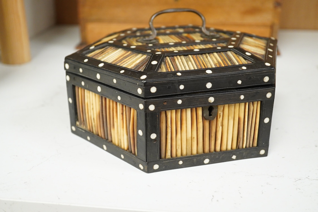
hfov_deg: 43.6
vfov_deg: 29.9
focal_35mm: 45
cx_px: 159
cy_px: 106
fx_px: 397
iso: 2500
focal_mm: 30
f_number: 3.5
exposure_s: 1/250
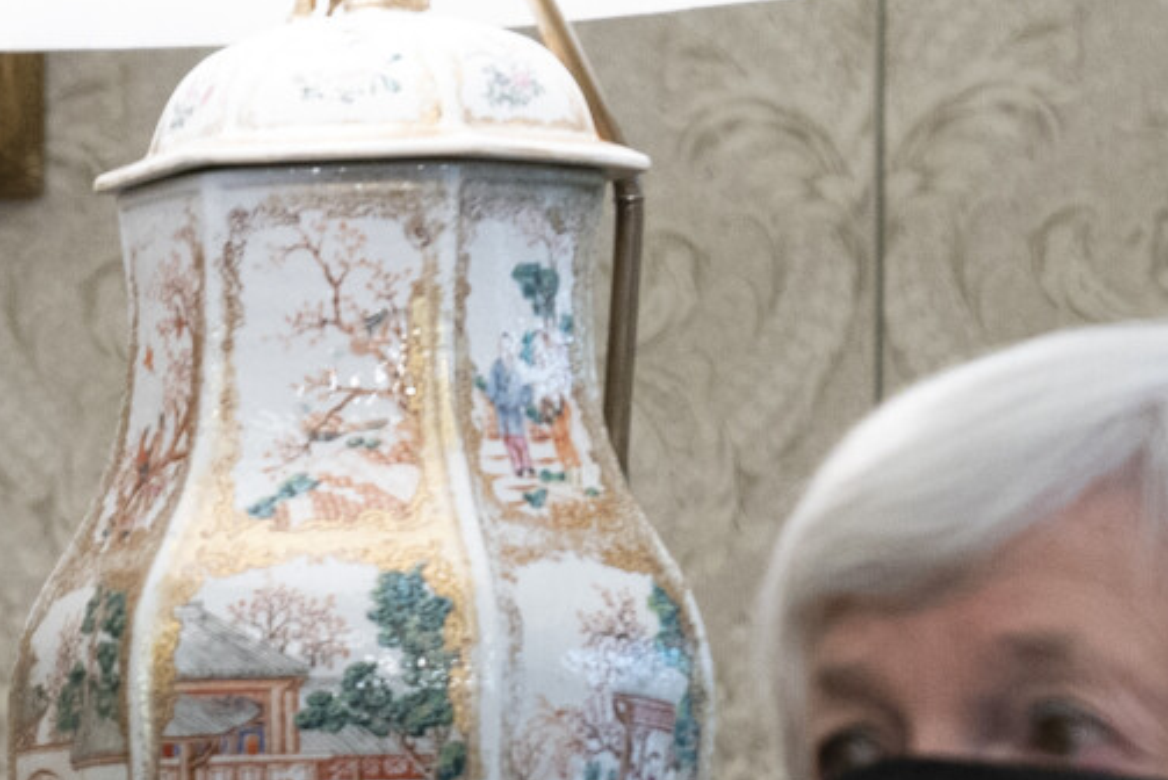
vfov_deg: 4.7
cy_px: 1529
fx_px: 9414
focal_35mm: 290
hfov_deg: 7.0
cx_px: -736
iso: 2000
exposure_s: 1/500
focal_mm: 57
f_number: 3.5
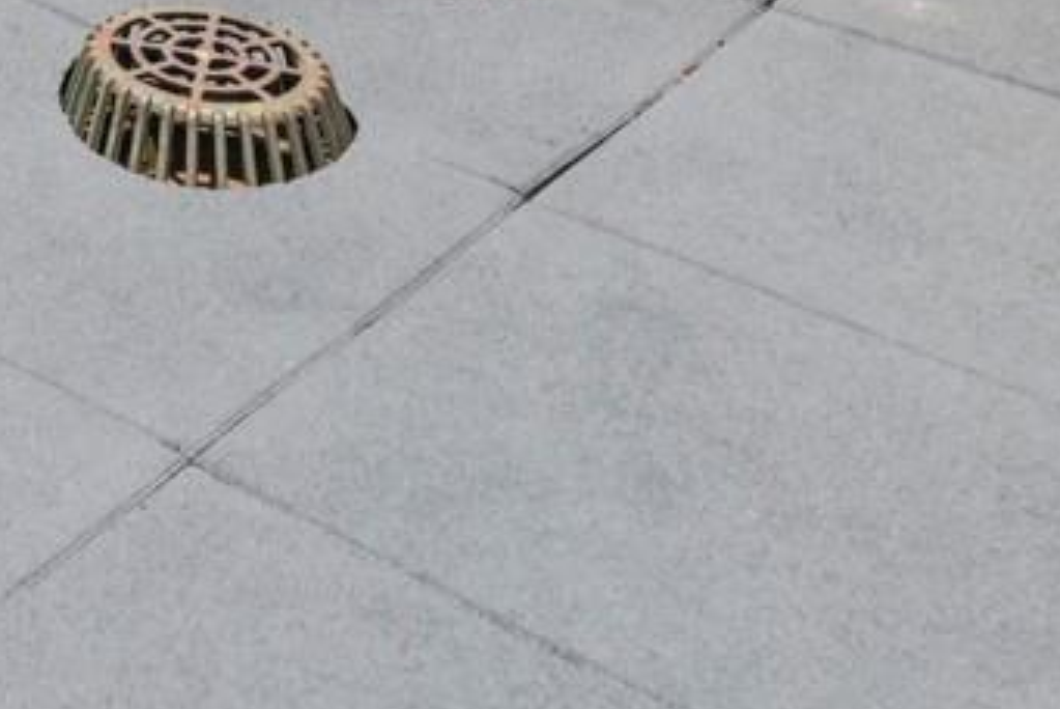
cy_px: -1099
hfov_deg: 20.1
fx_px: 2475
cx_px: -615
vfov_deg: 12.2
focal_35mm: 84
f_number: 10
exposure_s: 1/500
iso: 250
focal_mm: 14
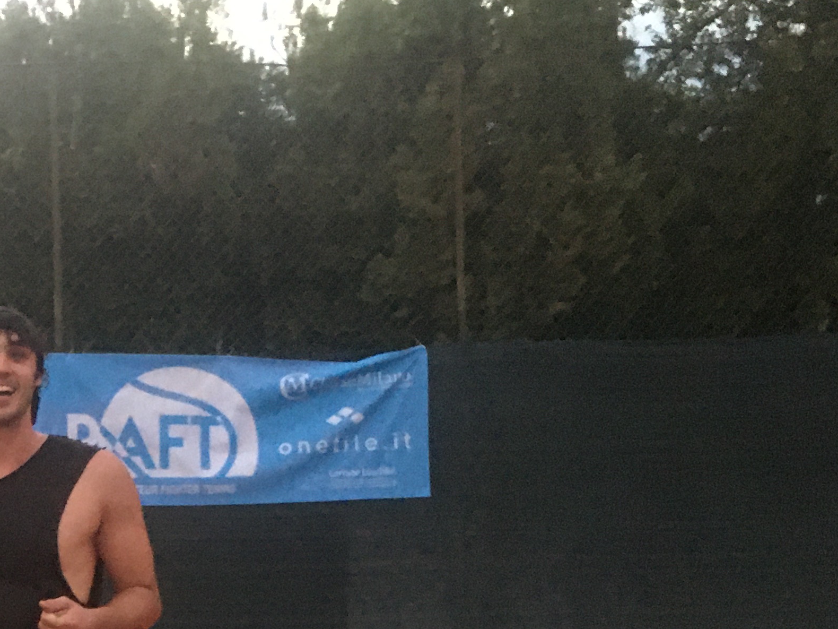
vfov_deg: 19.1
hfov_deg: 24.1
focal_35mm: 74
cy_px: 697
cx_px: -155
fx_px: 1791
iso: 250
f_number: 2.2
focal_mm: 4.15
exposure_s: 1/17
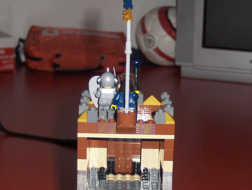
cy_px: 123
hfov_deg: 21.7
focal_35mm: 90
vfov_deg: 16.4
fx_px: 656
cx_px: 135
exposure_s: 1/60
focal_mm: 11.3
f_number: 3.2
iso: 100
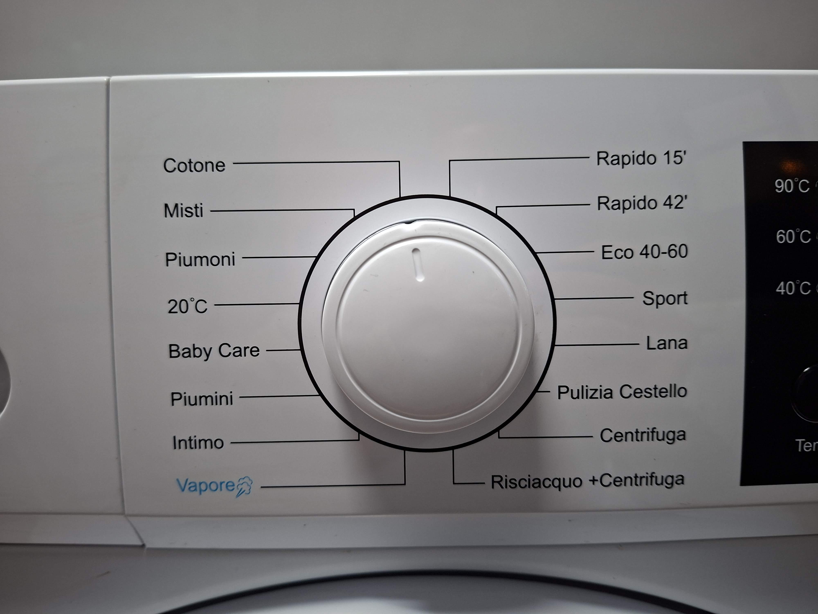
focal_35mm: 23
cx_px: 409
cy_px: 307
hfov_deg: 73.9
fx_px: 544
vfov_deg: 58.9
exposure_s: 1/33
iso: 250
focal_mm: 5.54
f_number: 1.8
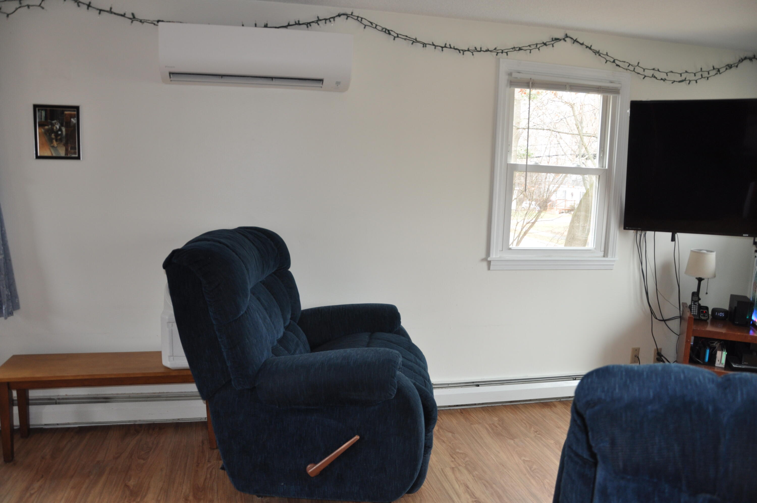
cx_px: 378
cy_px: 252
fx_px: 567
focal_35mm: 27
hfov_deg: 67.4
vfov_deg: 47.8
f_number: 3.5
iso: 360
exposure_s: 1/30
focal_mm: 18
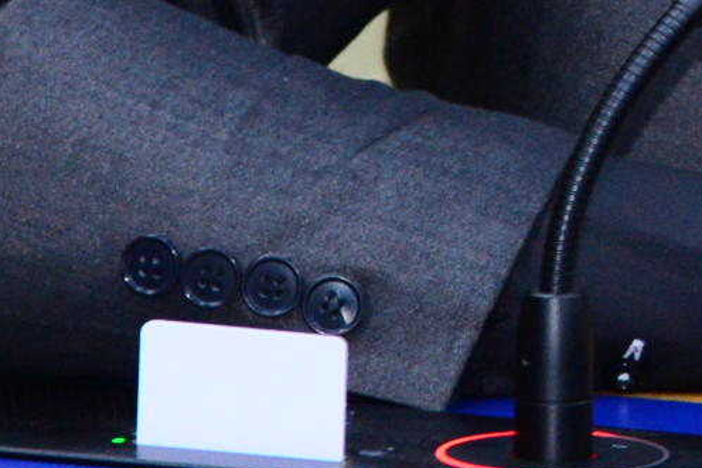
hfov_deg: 2.8
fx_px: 14199
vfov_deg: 1.9
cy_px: -605
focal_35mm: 728
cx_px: 1244
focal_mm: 120
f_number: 5
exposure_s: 1/60
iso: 2500
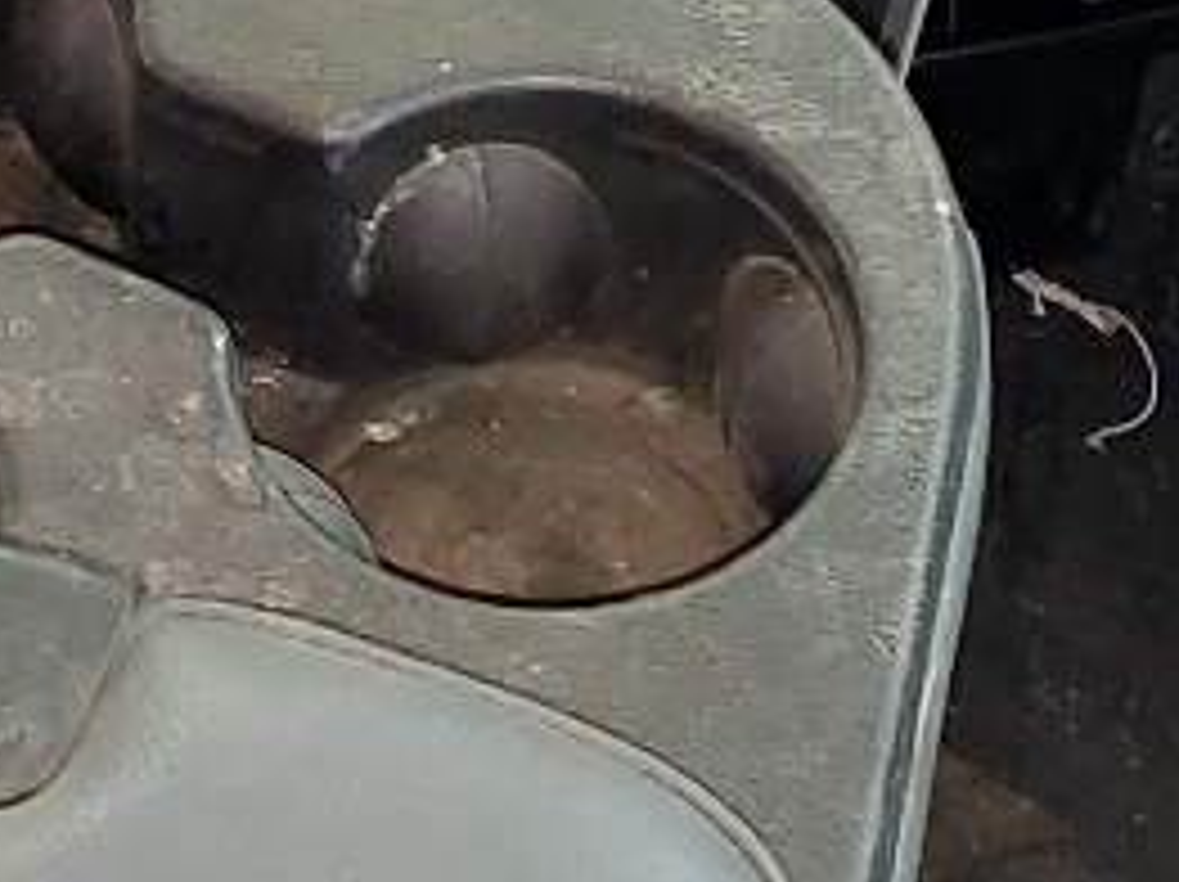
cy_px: -230
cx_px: 108
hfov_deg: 12.3
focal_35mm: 159
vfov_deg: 9.2
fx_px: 5410
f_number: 1.5
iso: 137
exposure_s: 1/24
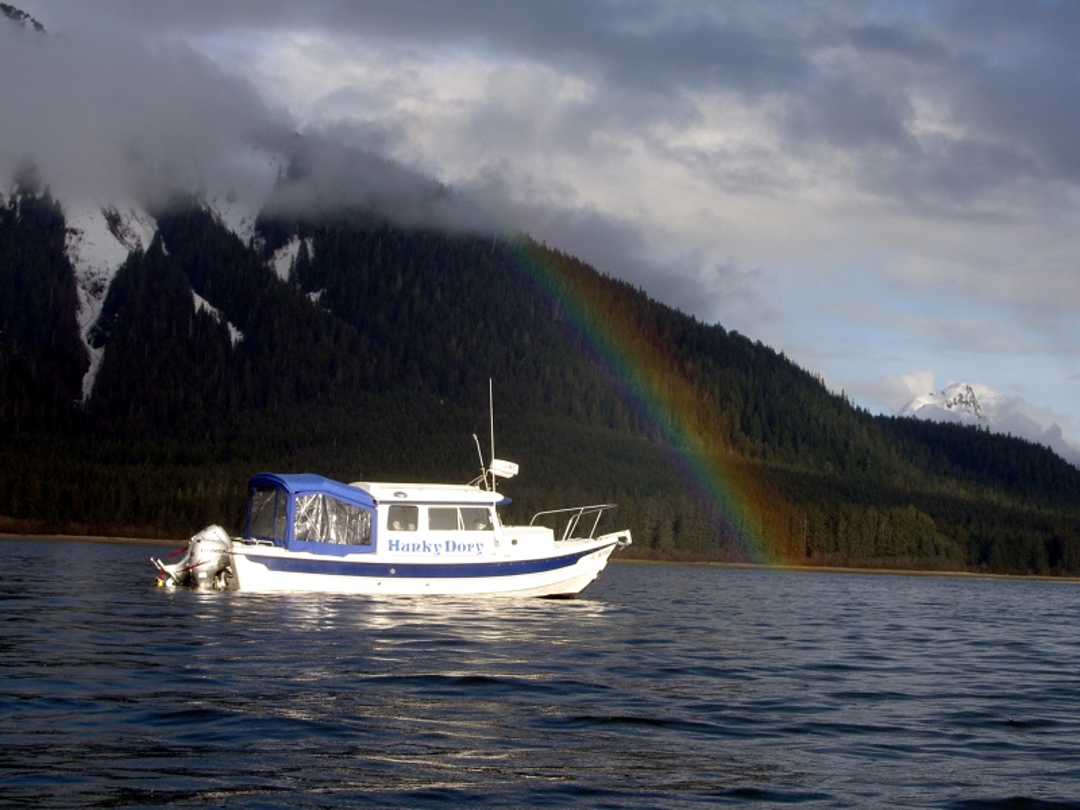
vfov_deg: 21.3
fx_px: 2153
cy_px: 405
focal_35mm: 69
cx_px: 540
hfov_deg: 28.2
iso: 50
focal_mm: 14.2
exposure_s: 1/250
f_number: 6.1
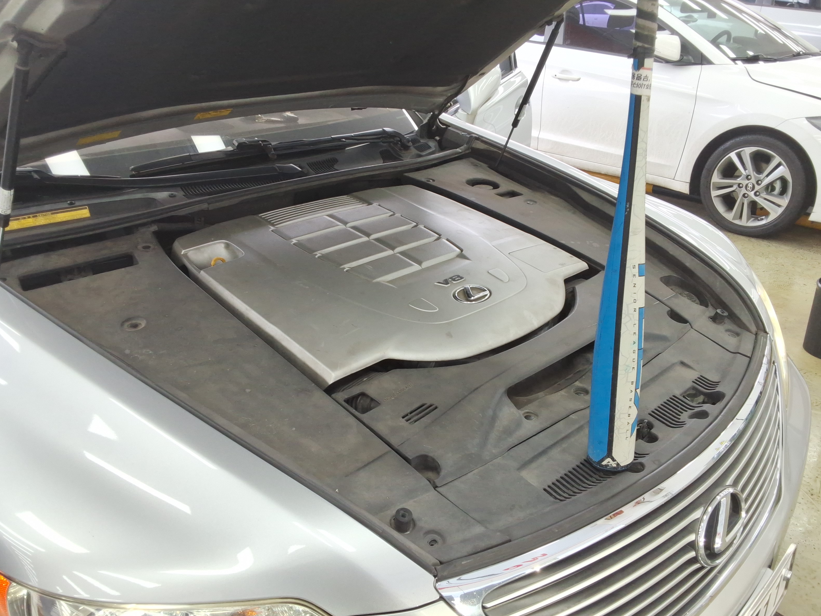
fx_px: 688
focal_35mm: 29
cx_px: 420
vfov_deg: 48.2
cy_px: 311
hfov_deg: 61.6
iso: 39
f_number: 1.9
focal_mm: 2.91
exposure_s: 1/60
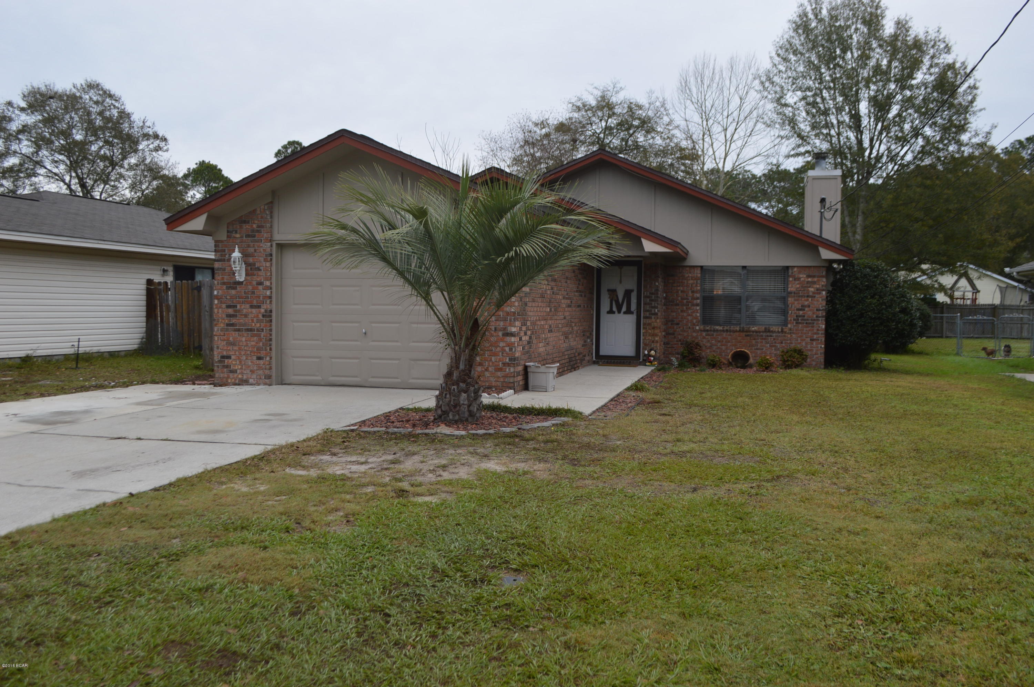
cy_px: 344
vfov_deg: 39.9
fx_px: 947
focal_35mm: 33
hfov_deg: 57.3
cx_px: 517
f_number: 5.6
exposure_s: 1/125
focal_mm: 22
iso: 125
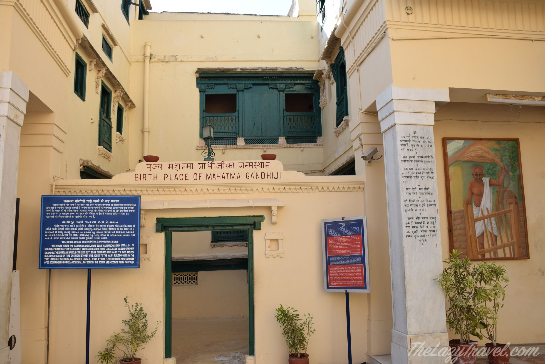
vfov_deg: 43.6
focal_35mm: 30
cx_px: 272
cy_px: 182
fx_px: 454
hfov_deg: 61.9
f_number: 8
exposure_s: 1/250
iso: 200
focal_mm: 20
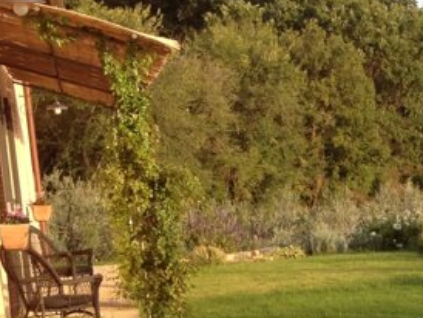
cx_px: 562
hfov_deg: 15.2
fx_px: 1504
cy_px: 326
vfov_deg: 11.9
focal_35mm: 123
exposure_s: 1/343
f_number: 2.4
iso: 50
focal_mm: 4.28
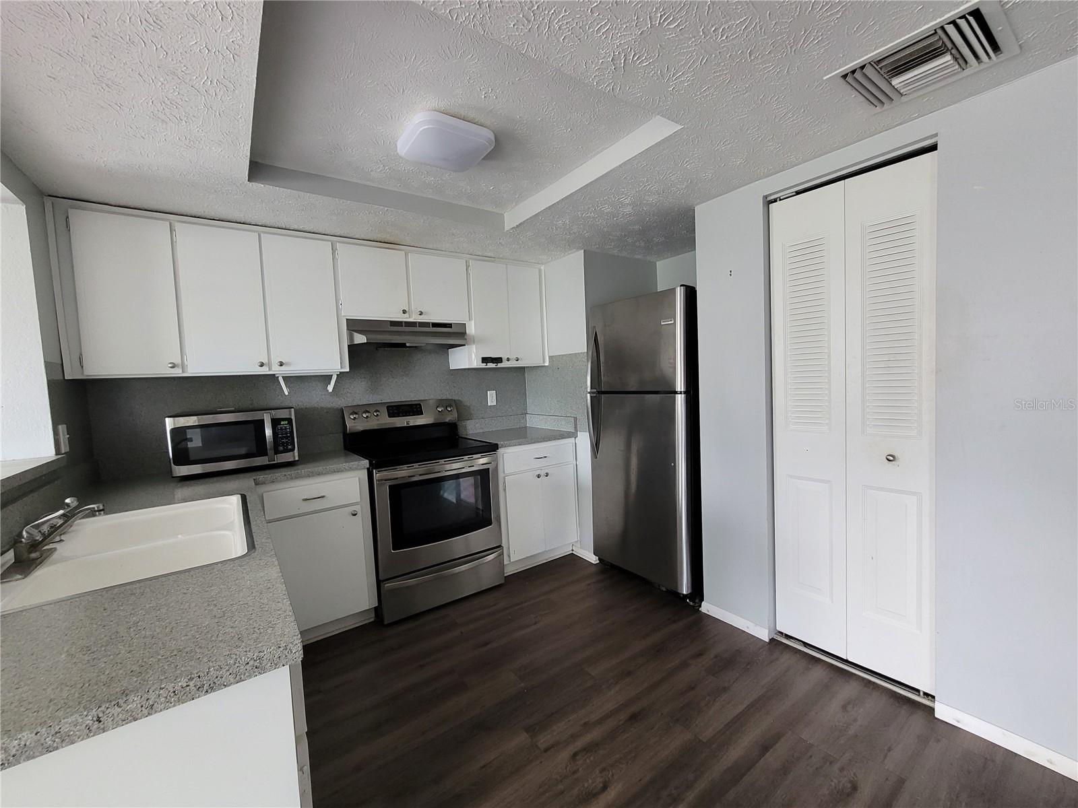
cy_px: 404
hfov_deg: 106.2
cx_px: 539
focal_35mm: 13
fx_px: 405
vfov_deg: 89.9
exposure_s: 1/40
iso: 320
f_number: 2.2
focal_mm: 2.2
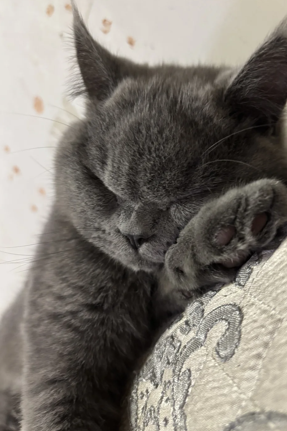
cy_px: 214
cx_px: 162
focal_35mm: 28
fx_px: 335
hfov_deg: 46.3
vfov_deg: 65.5
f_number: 1.6
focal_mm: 5.96
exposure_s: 1/33
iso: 500
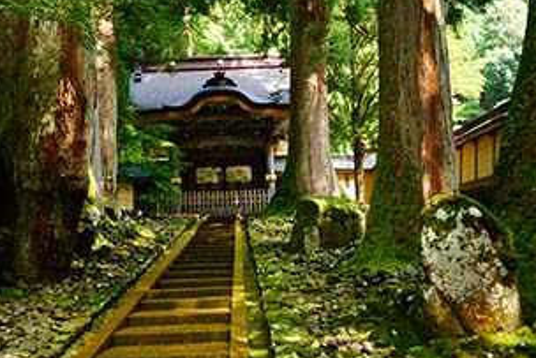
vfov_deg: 28.1
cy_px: 183
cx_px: 222
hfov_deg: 41.0
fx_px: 715
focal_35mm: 48
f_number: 3.5
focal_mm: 18
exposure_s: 1/80
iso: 100
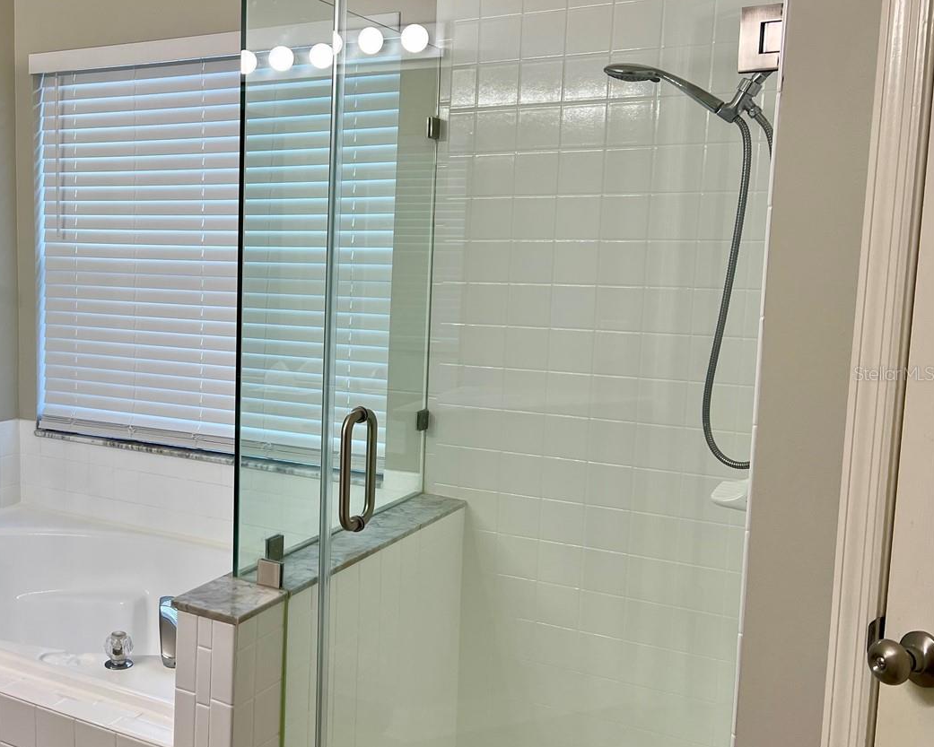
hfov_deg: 45.1
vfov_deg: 38.2
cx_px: 221
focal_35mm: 39
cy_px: 373
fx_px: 1078
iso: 64
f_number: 1.5
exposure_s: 1/120
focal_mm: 5.7
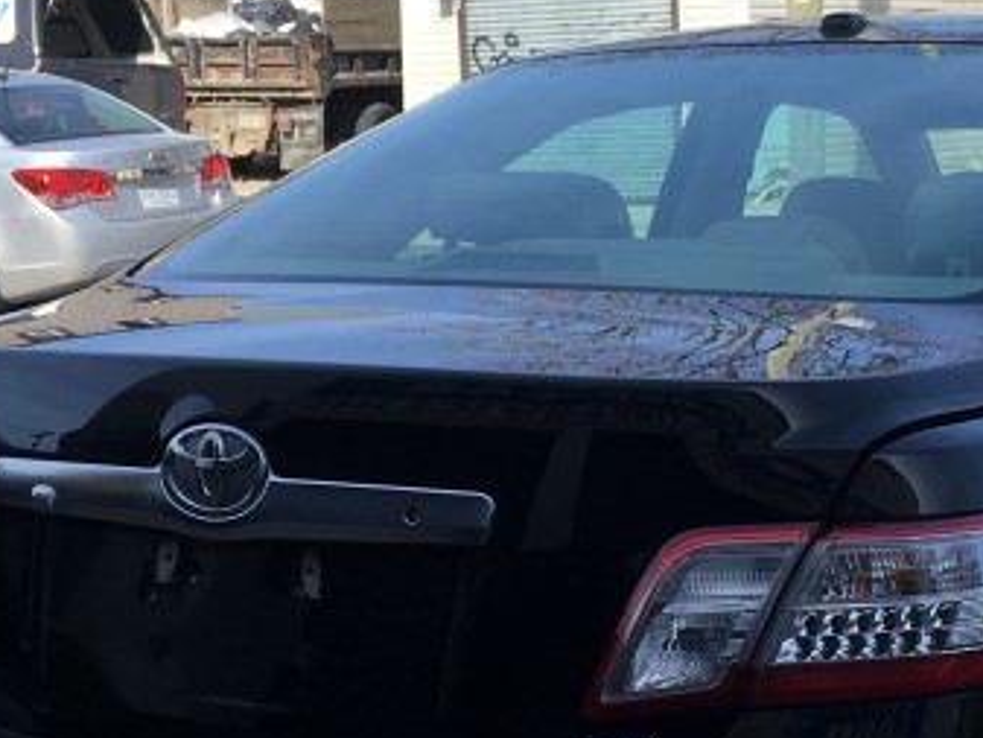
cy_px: 522
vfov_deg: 16.7
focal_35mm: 88
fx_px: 2500
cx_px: 755
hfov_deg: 22.0
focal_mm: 4.15
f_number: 2.2
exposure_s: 1/864
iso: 25
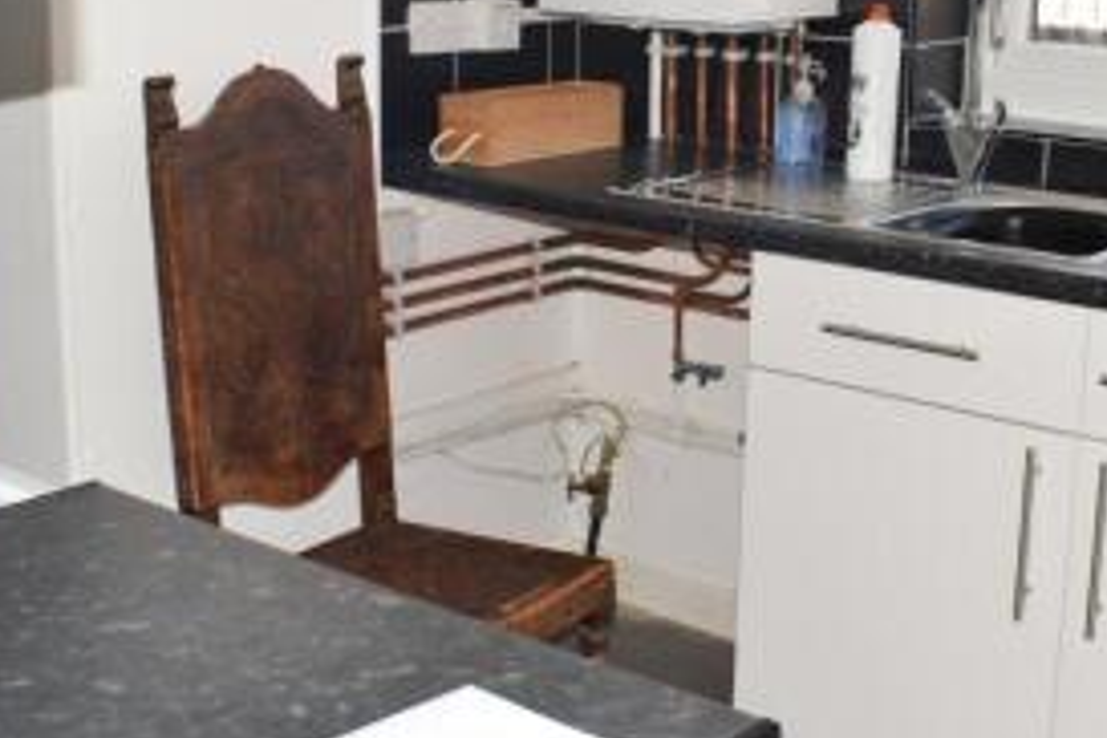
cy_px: 290
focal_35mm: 76
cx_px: 661
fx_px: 2333
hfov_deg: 26.6
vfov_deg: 18.0
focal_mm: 29
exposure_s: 1/50
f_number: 7.1
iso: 125
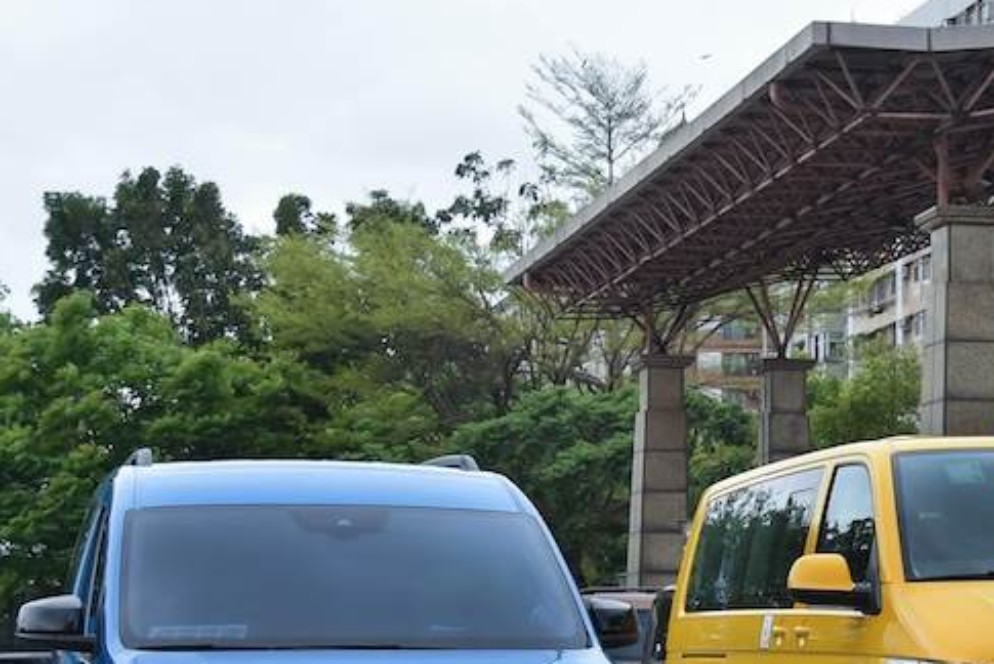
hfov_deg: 19.5
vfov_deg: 13.8
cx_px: 1162
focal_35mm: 99
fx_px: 2735
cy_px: 511
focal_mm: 40
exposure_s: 1/125
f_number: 6.3
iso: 200
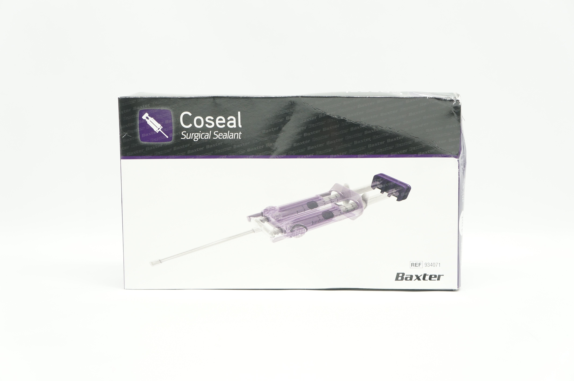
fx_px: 788
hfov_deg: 40.0
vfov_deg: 27.2
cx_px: 287
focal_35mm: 50
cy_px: 190
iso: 400
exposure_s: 1/25
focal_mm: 33
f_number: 7.1
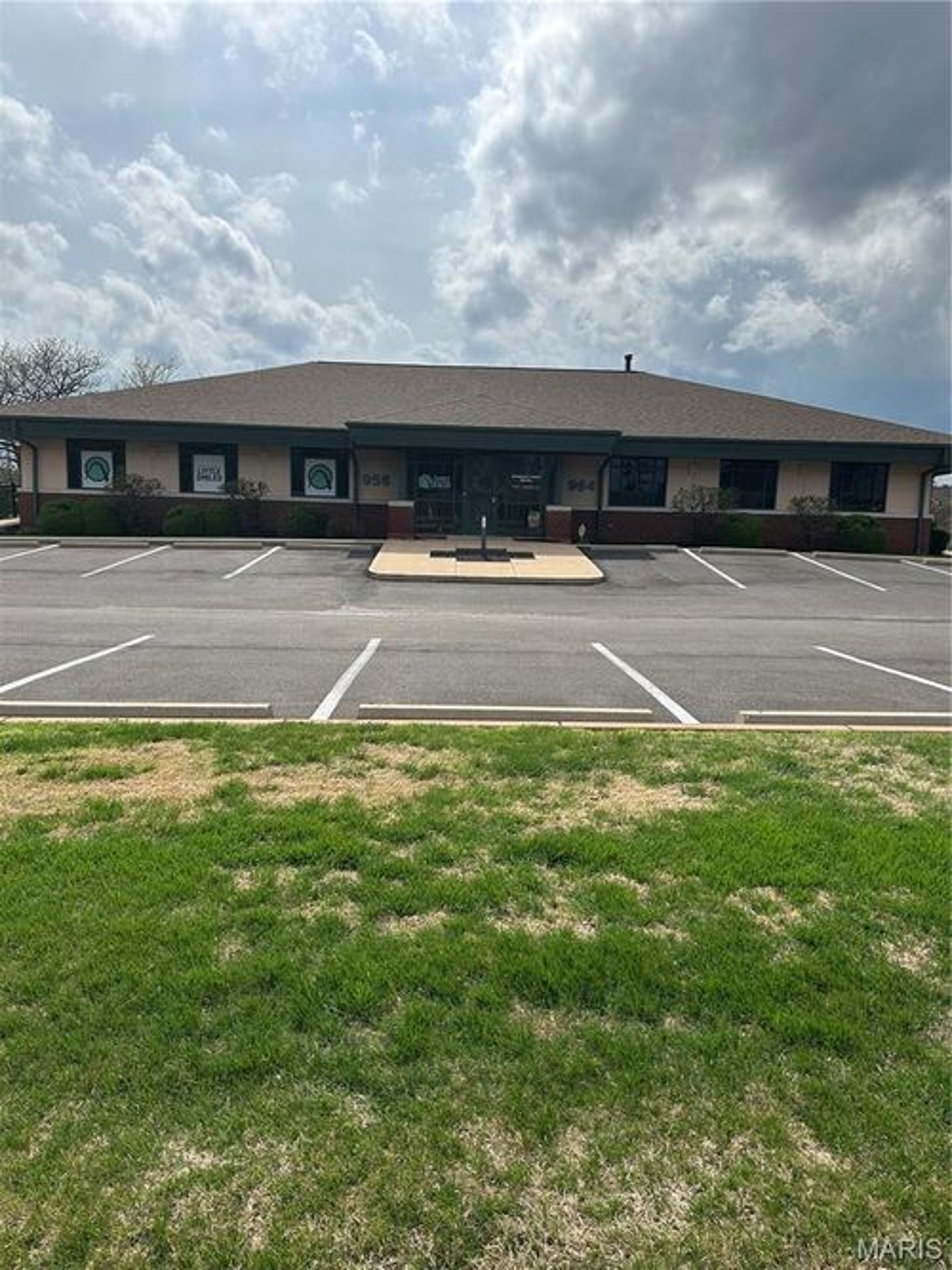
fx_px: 954
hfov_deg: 53.0
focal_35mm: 26
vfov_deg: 67.3
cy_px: 635
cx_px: 476
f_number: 1.5
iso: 50
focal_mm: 5.7
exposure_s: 1/11364
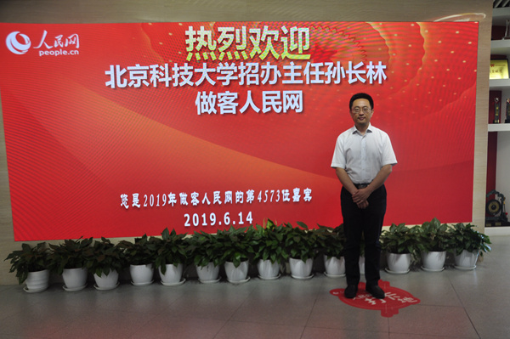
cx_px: 255
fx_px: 425
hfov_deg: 62.0
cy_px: 170
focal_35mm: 30
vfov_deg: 43.5
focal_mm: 20
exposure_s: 1/60
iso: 400
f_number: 3.5
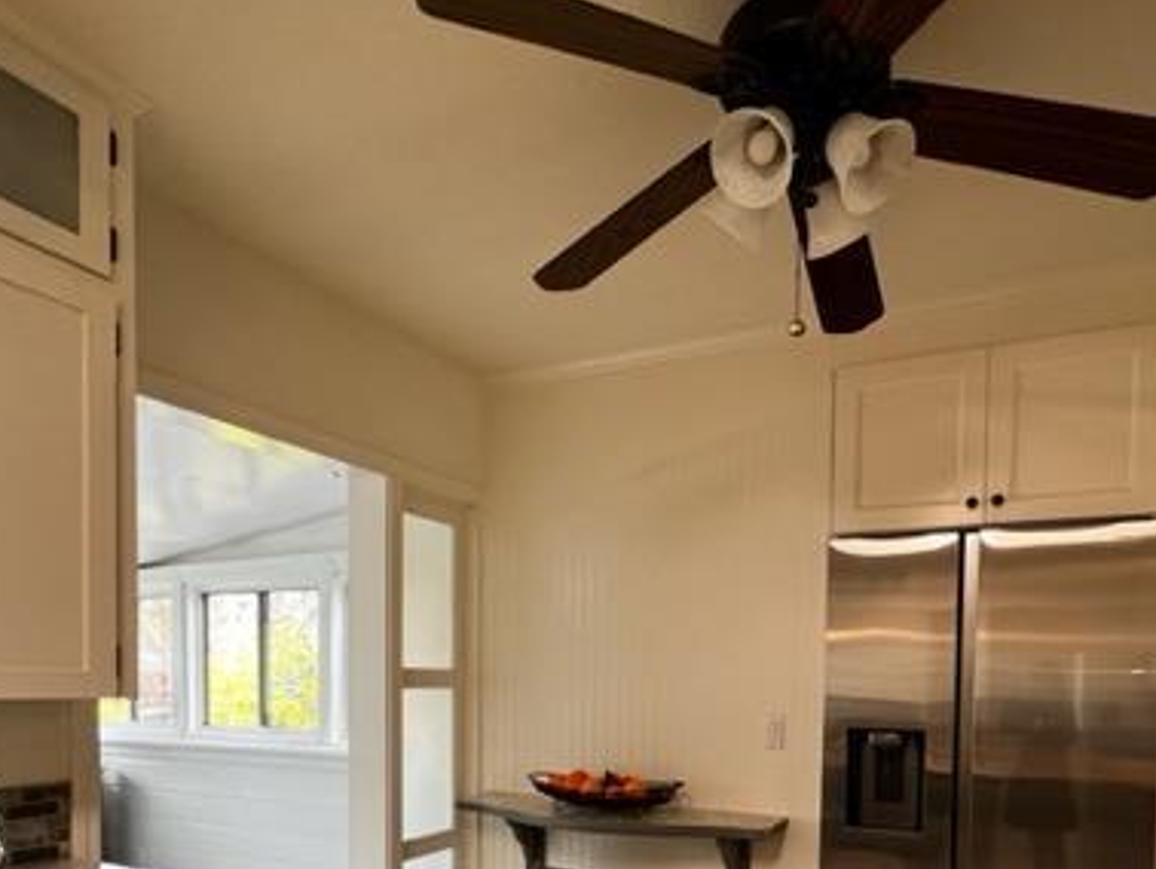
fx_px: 735
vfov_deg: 56.5
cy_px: 701
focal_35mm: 22
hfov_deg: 75.9
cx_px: 667
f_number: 1.8
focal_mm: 1.57
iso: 200
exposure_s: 1/120
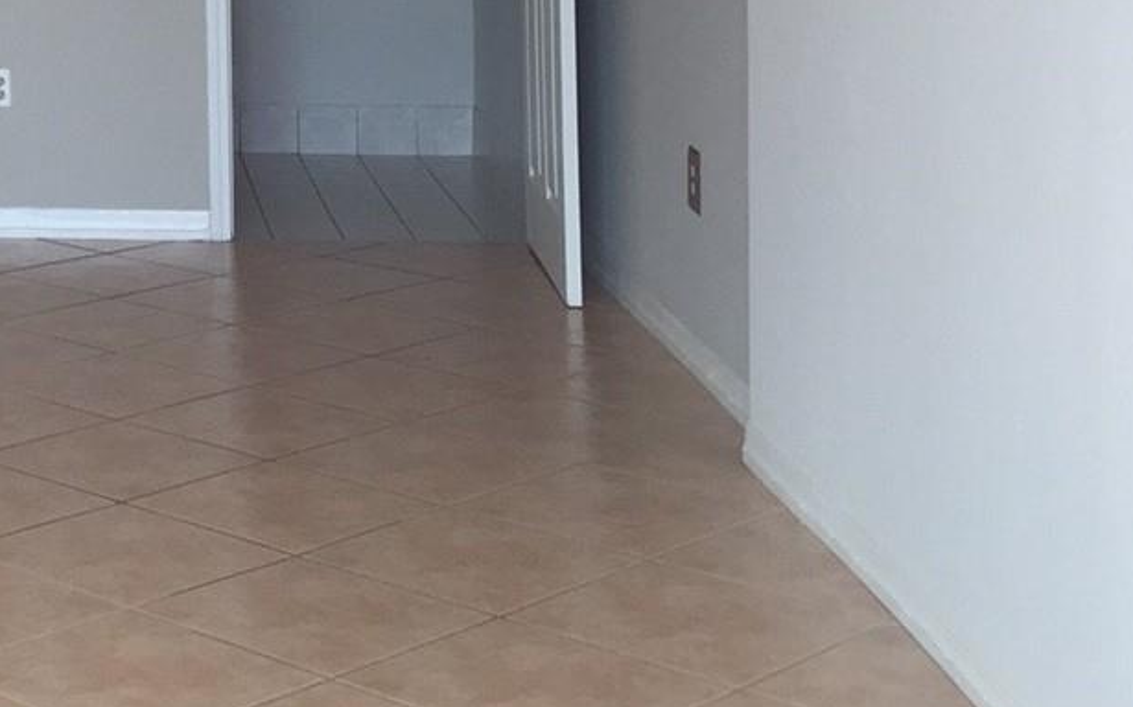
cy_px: -258
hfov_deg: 23.6
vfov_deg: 15.4
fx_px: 2470
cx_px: -225
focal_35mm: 80
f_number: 2.2
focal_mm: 4.15
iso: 40
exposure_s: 1/120
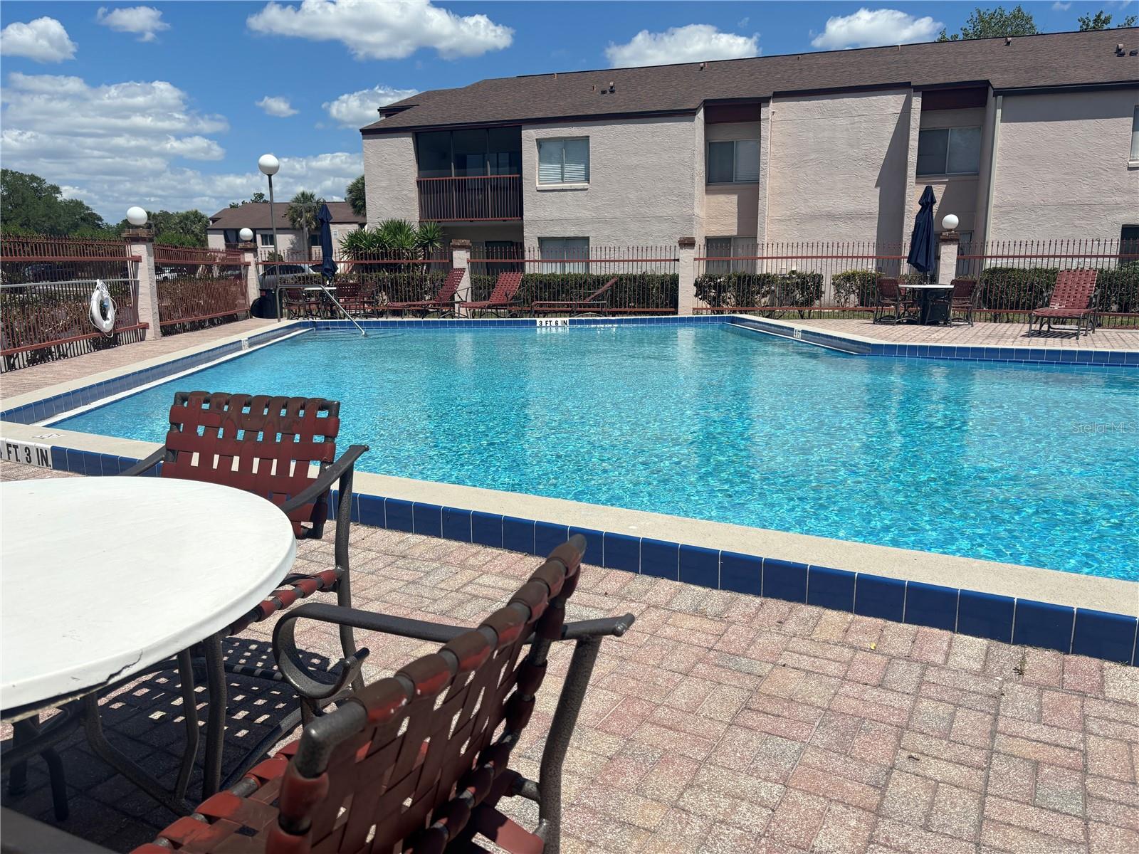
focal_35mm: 26
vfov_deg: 53.1
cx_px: 570
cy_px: 427
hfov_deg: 67.3
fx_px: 856
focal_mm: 5.96
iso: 50
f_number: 1.6
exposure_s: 1/7194
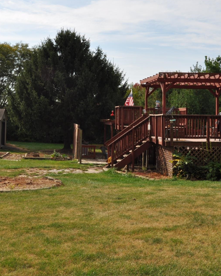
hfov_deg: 29.1
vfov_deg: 36.0
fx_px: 425
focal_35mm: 52
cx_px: 94
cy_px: 124
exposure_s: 1/200
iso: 200
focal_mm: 22
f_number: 16
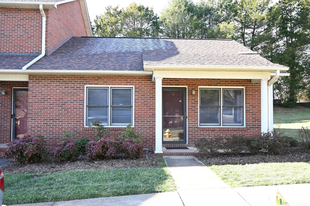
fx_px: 267
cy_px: 103
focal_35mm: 31
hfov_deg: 60.3
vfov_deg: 42.3
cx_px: 155
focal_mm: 31
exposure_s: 1/60
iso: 100
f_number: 4
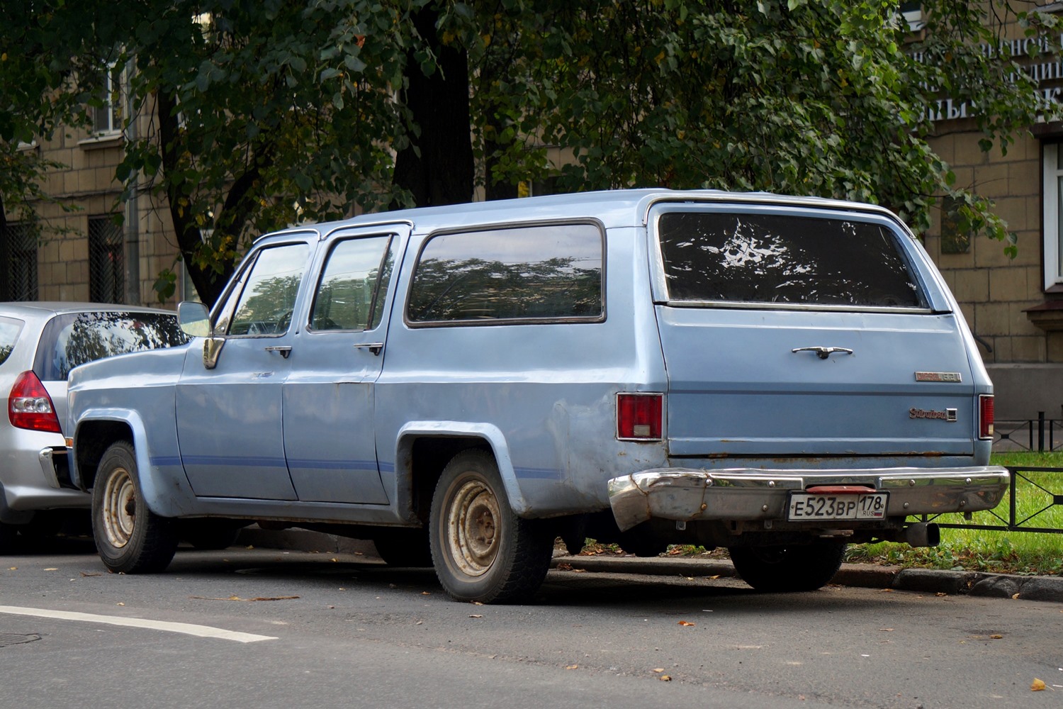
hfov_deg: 24.2
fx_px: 2480
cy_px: 354
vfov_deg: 16.3
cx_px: 532
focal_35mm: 84
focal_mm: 56
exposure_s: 1/160
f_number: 4.5
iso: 125
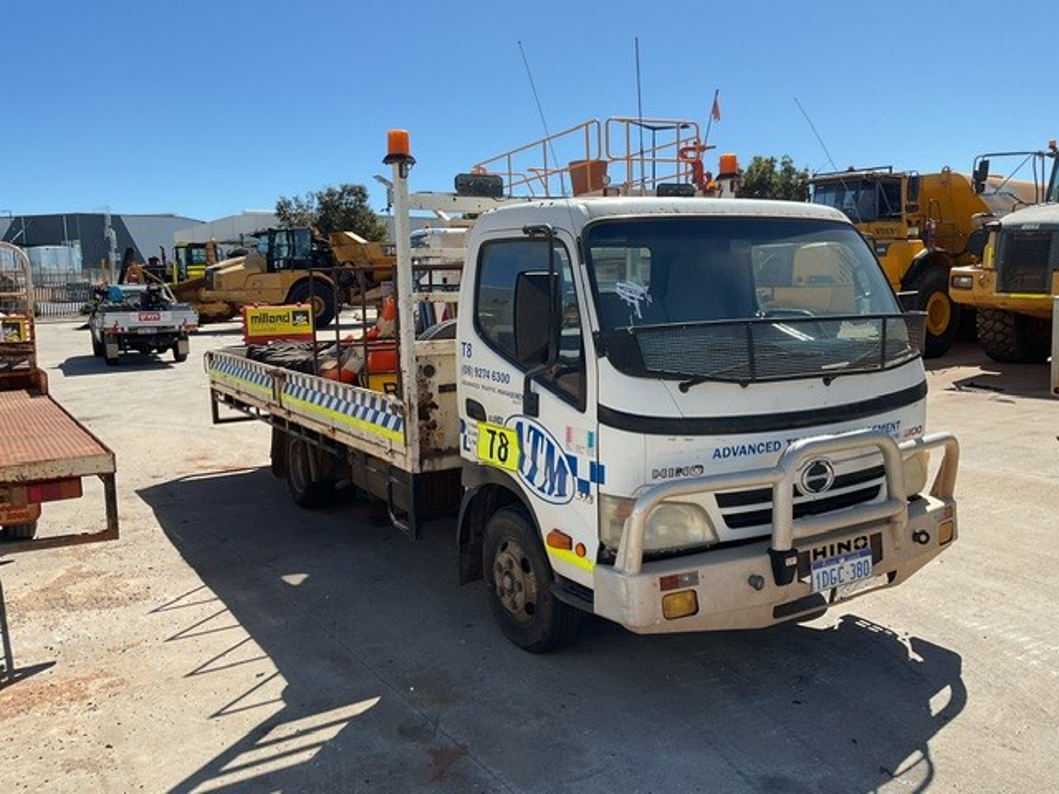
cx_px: 530
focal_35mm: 29
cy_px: 397
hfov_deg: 61.7
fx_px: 887
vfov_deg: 48.2
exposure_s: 1/1675
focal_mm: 3
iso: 16
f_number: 1.8
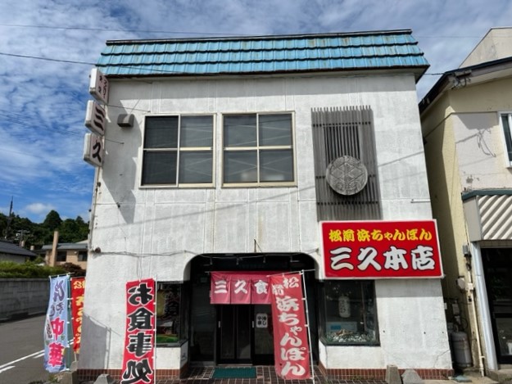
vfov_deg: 56.8
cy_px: 192
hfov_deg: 71.6
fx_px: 355
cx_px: 256
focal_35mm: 24
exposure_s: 1/13699
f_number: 1.78
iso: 80
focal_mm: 6.86
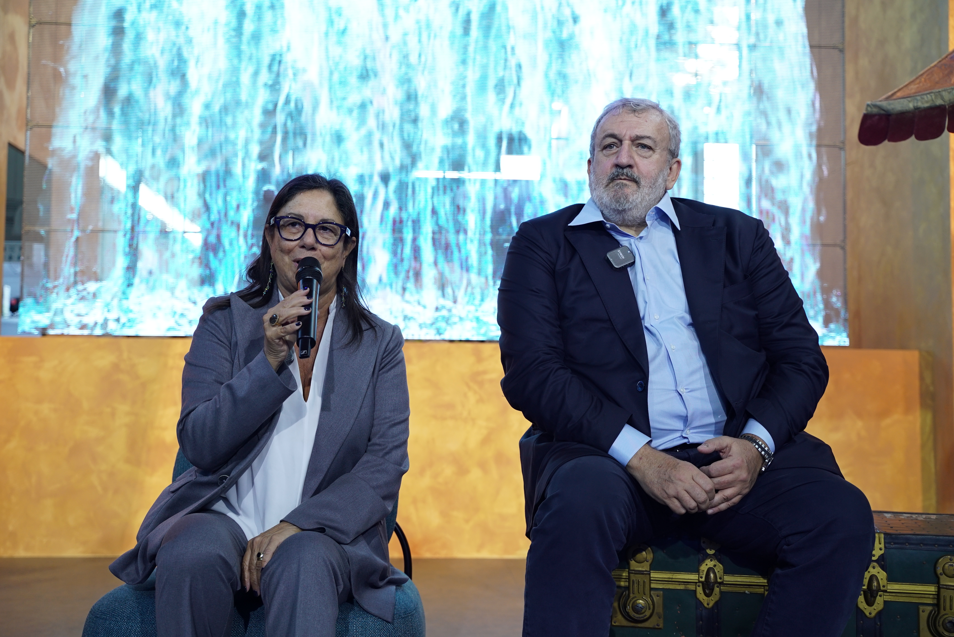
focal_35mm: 43
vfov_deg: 31.2
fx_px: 1140
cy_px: 318
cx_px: 477
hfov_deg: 45.4
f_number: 3.5
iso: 640
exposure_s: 1/125
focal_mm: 43
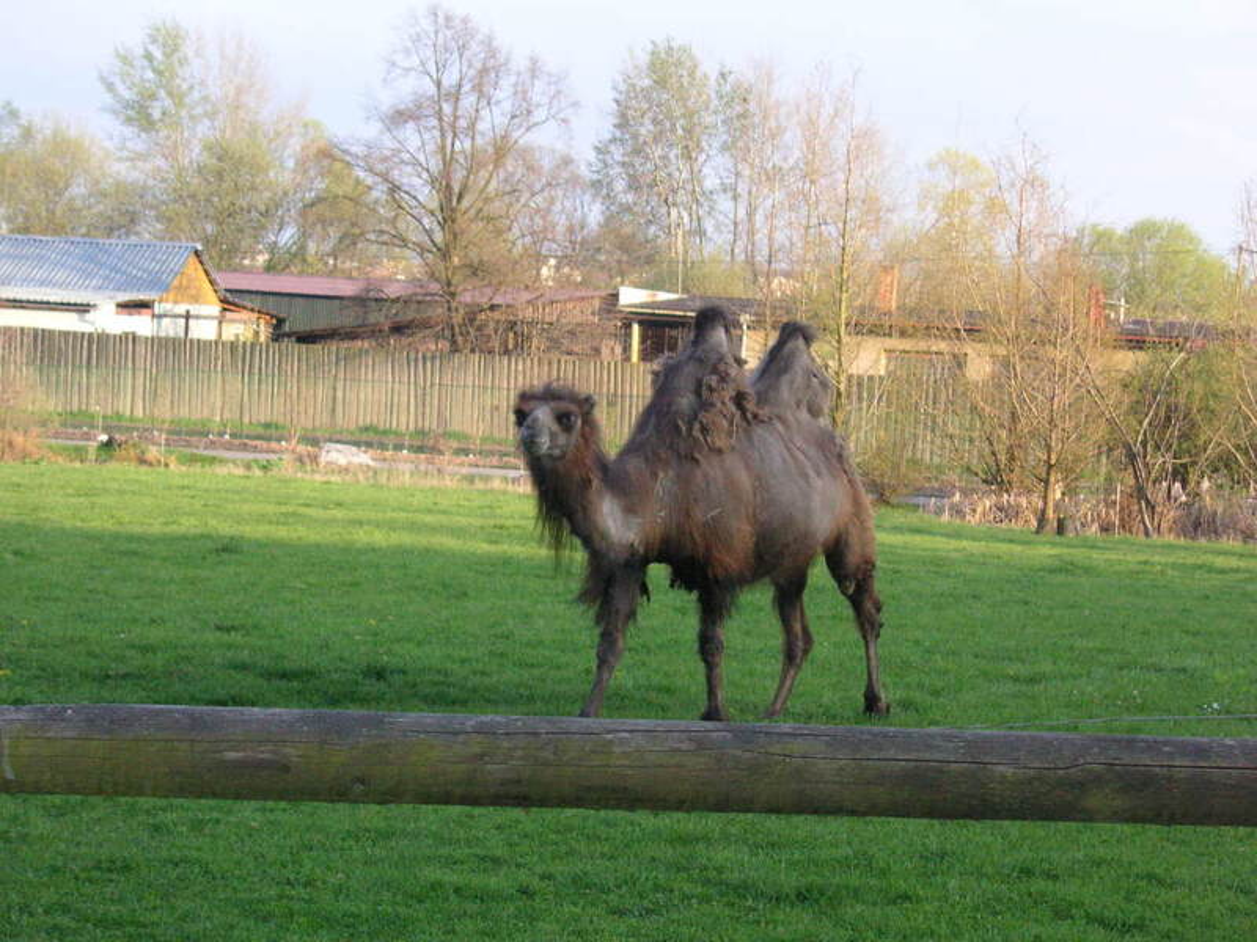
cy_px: 471
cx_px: 628
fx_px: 3813
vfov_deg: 14.1
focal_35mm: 105
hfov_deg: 18.7
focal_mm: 17.1
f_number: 5
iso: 160
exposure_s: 1/180
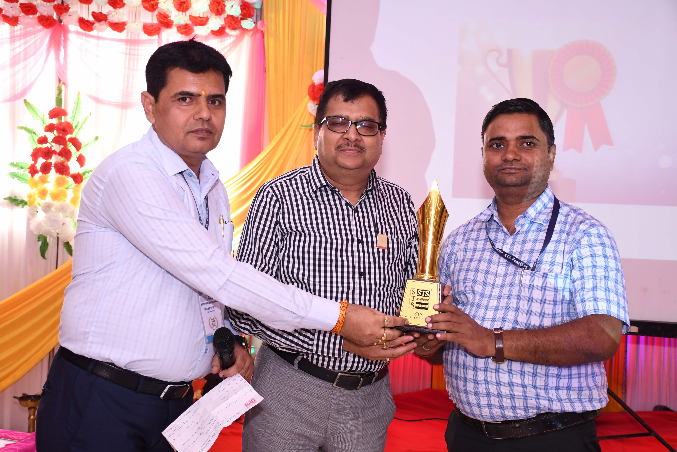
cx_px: 338
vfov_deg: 26.0
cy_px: 226
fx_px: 978
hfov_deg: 38.2
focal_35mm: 52
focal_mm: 35
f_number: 4.5
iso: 800
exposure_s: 1/100
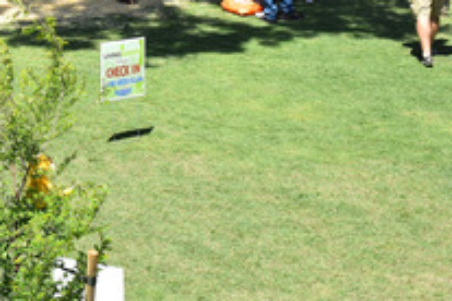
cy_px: -10
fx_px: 2034
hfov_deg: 12.3
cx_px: -129
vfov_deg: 8.4
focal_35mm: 162
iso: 200
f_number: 9
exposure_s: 1/400
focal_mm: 40
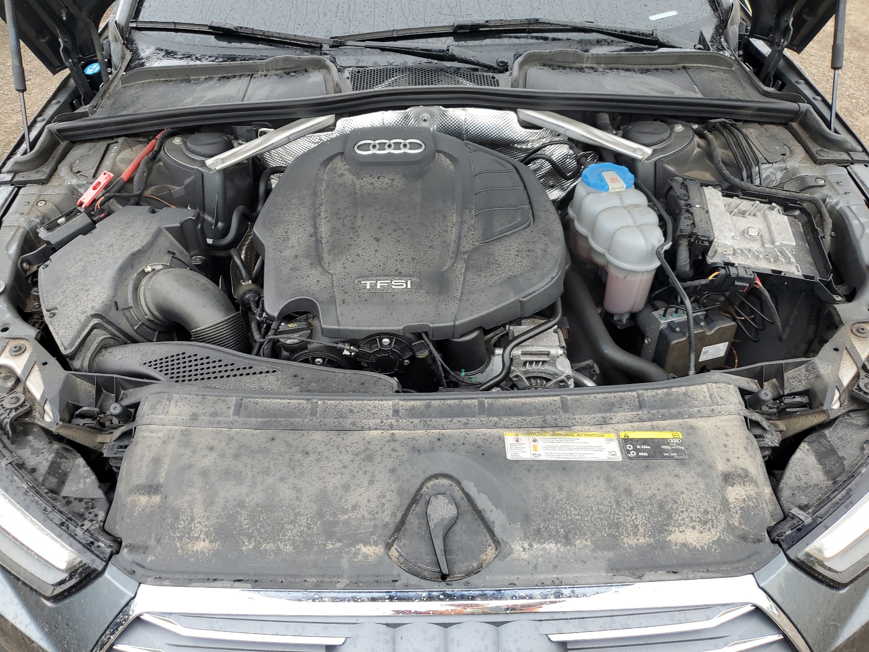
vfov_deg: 53.1
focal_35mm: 26
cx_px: 434
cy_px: 326
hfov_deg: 67.3
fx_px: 653
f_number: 1.5
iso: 50
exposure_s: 1/208
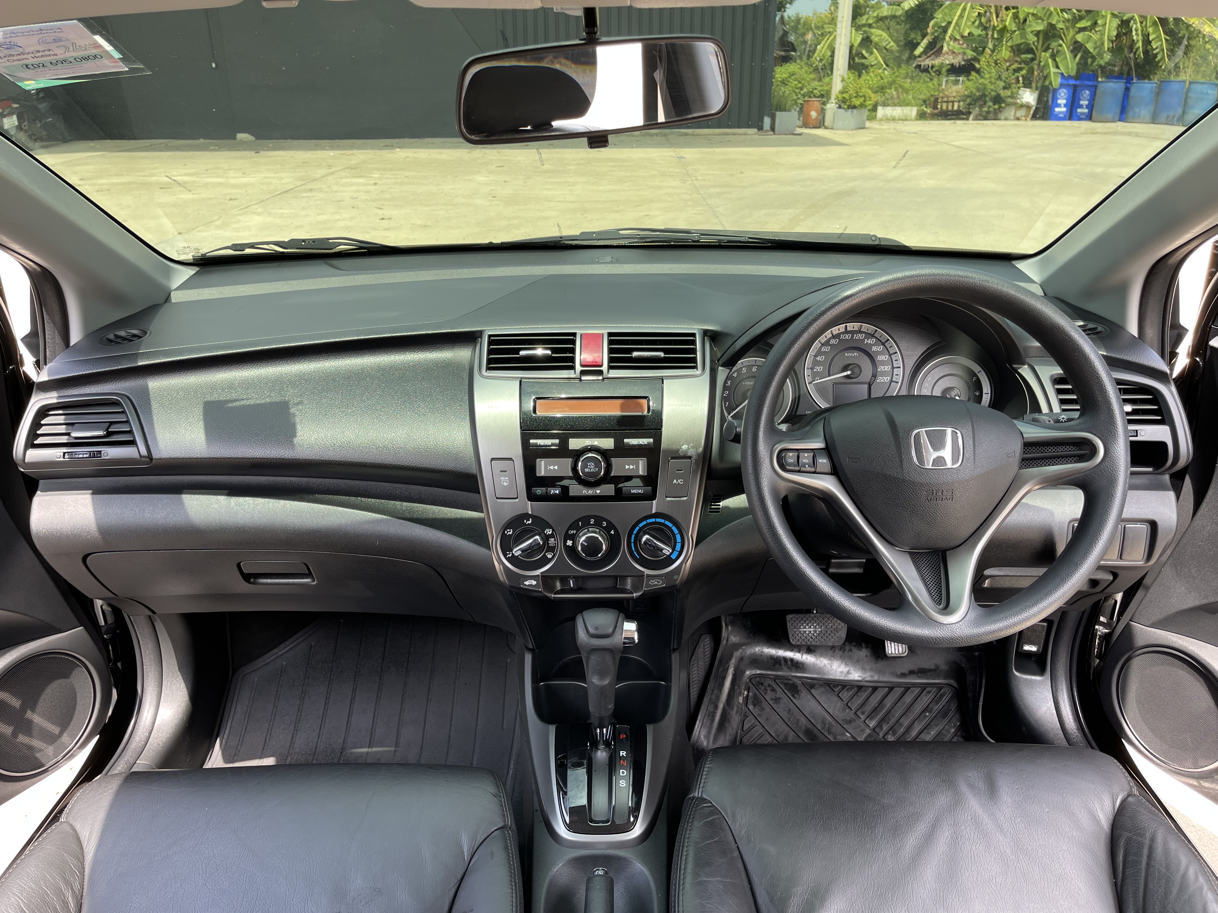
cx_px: 609
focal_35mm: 26
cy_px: 456
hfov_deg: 67.3
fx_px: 915
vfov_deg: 53.1
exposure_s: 1/211
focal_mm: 5.1
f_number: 1.6
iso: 32
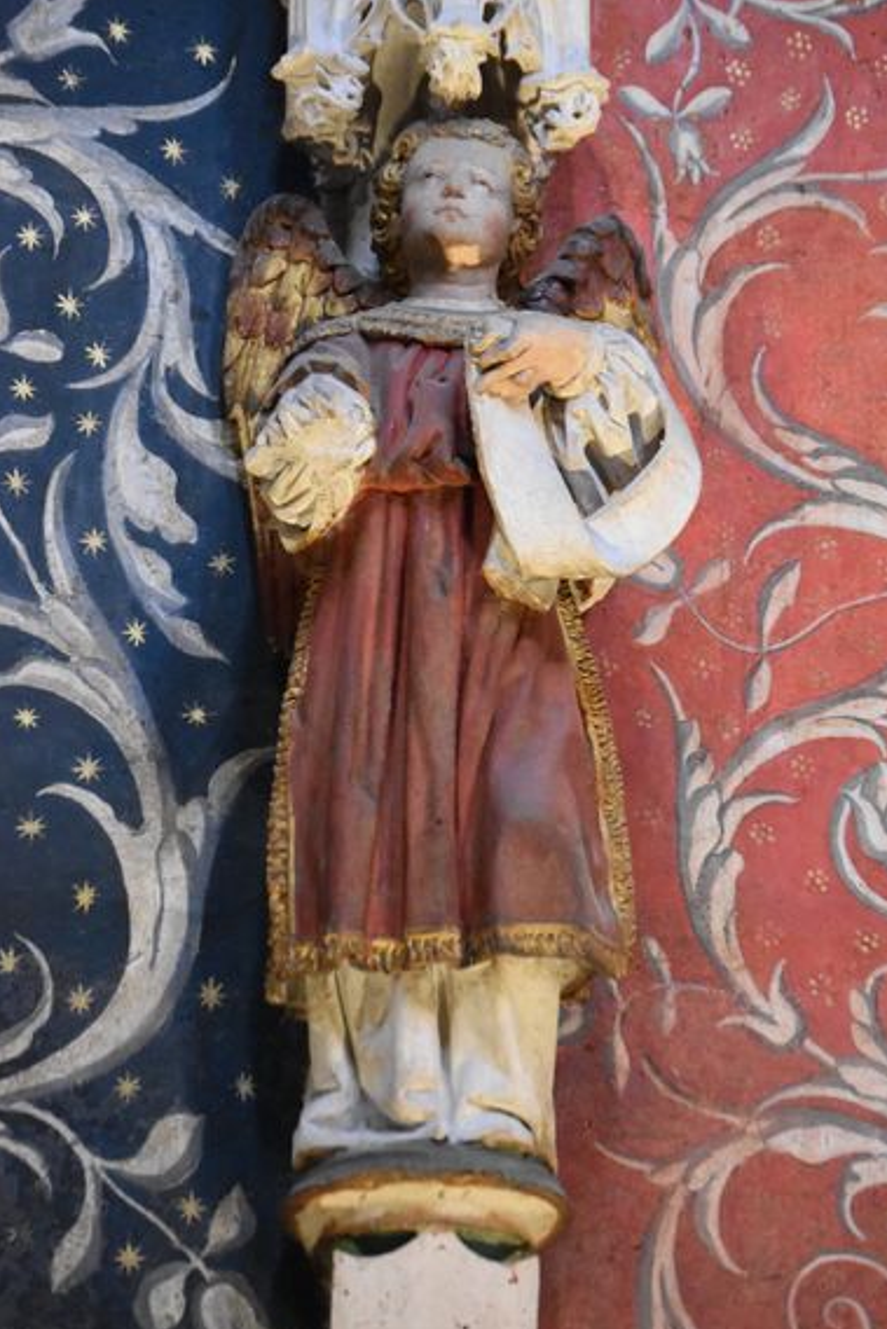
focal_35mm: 176
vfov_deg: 11.7
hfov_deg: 7.8
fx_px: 6486
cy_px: 555
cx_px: 504
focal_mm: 95
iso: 7200
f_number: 4.5
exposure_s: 1/125
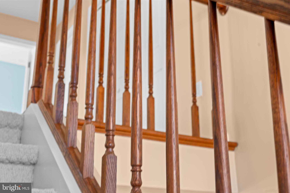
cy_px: 96
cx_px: 145
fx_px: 403
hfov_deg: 39.6
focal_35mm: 50
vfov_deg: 27.0
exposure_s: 1/2.5
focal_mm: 50
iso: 400
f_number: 8
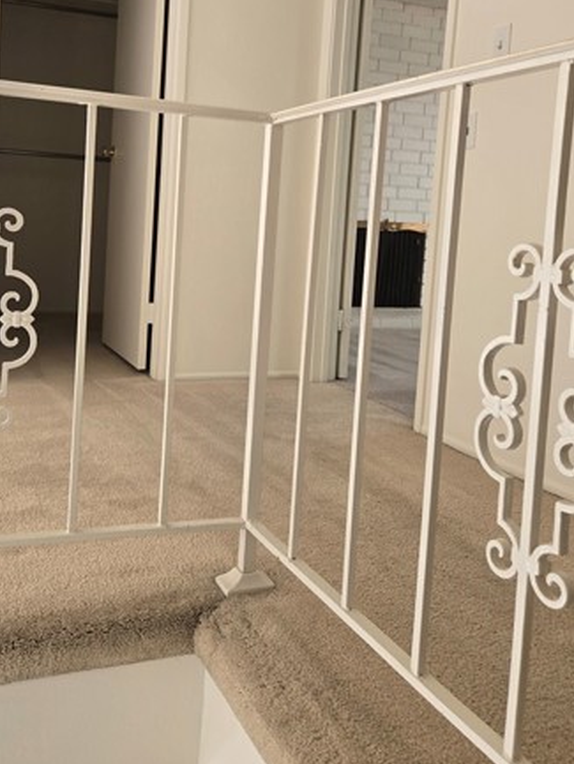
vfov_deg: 53.0
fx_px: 751
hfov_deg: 41.3
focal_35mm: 34
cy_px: 263
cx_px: 196
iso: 64
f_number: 1.8
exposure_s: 1/180
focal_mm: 5.4
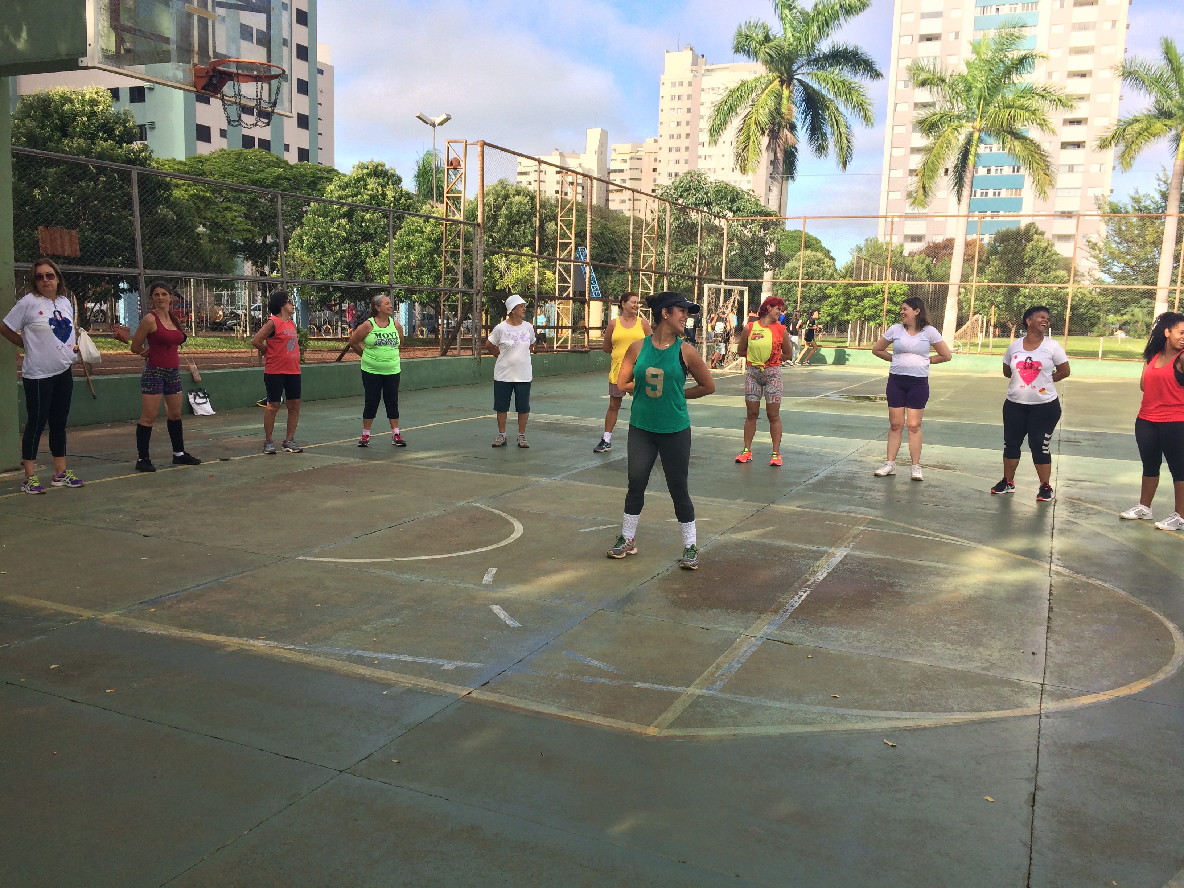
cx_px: 592
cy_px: 444
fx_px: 992
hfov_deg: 61.7
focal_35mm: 29
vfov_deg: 48.2
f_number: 2.2
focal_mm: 4.15
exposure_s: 1/892
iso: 32
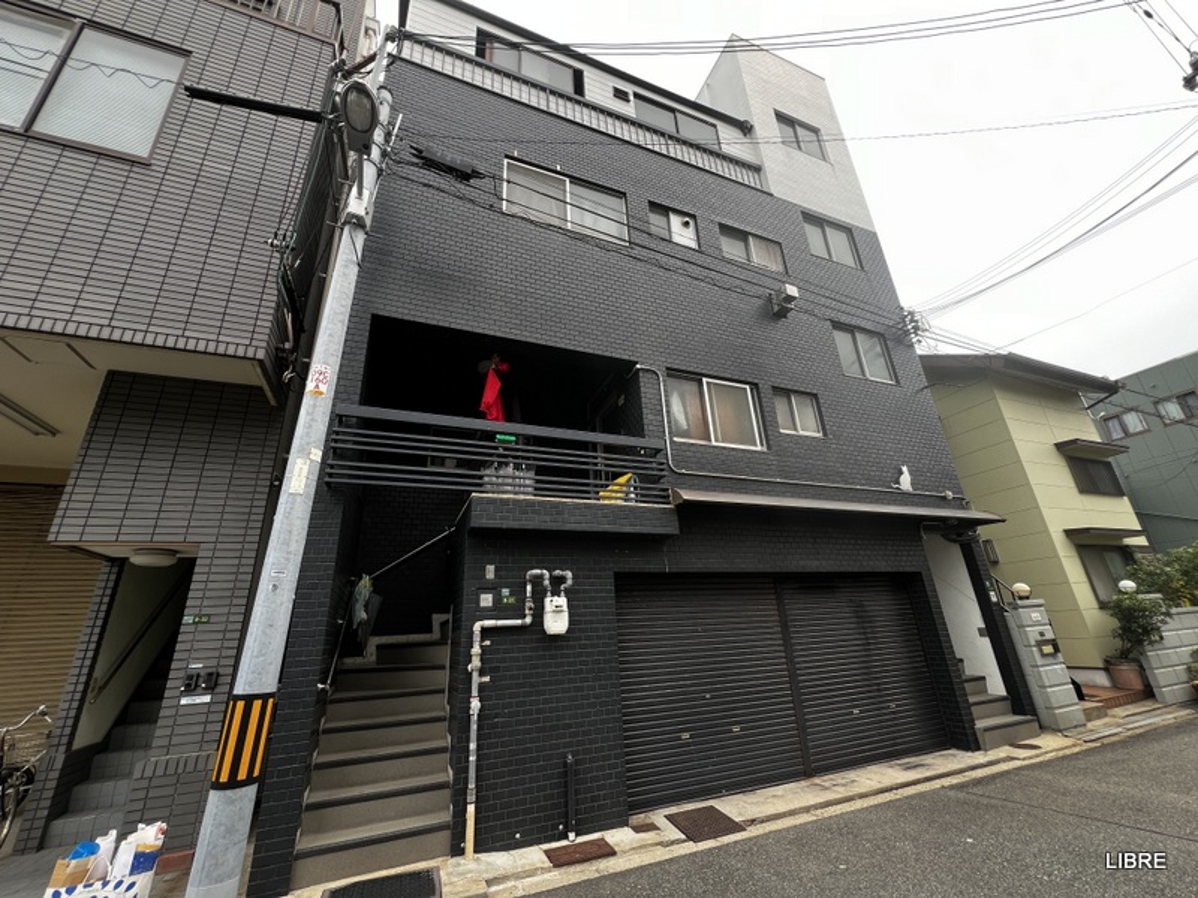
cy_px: 449
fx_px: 450
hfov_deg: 106.2
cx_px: 599
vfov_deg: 89.9
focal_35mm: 13
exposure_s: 1/175
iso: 32
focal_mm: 1.57
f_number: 1.8
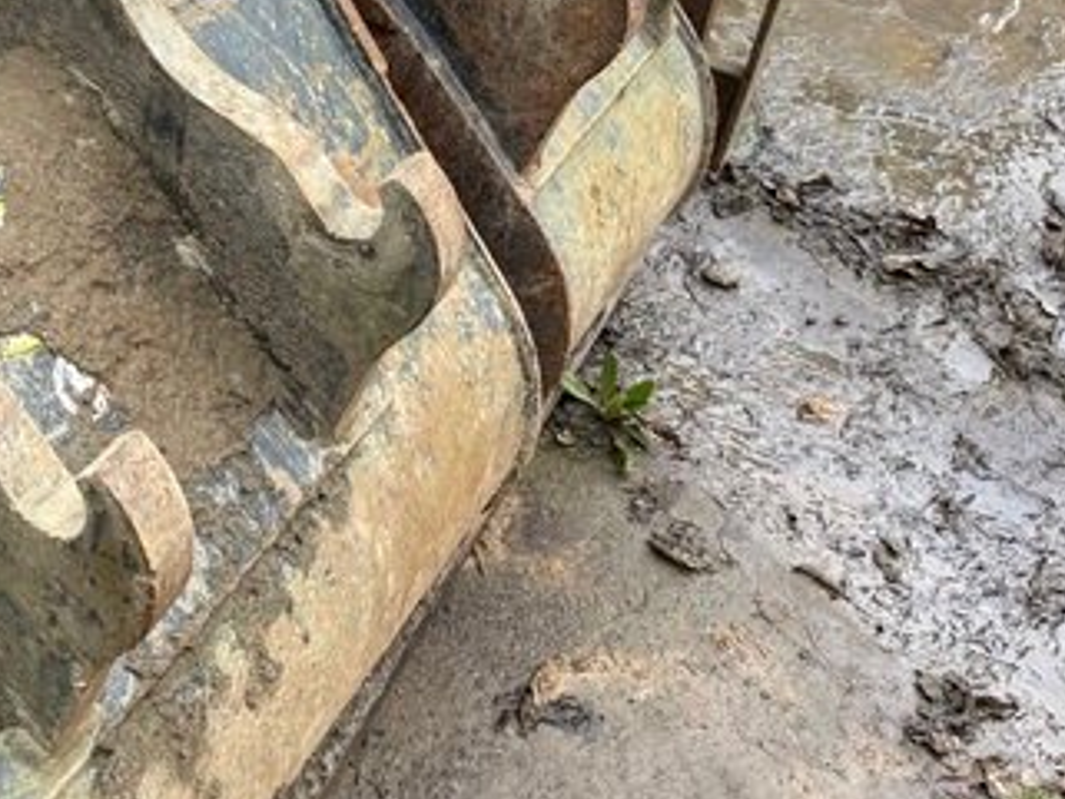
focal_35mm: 56
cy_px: 201
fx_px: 1724
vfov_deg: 25.8
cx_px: 109
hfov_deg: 32.6
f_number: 1.78
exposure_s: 1/121
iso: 200
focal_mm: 6.76
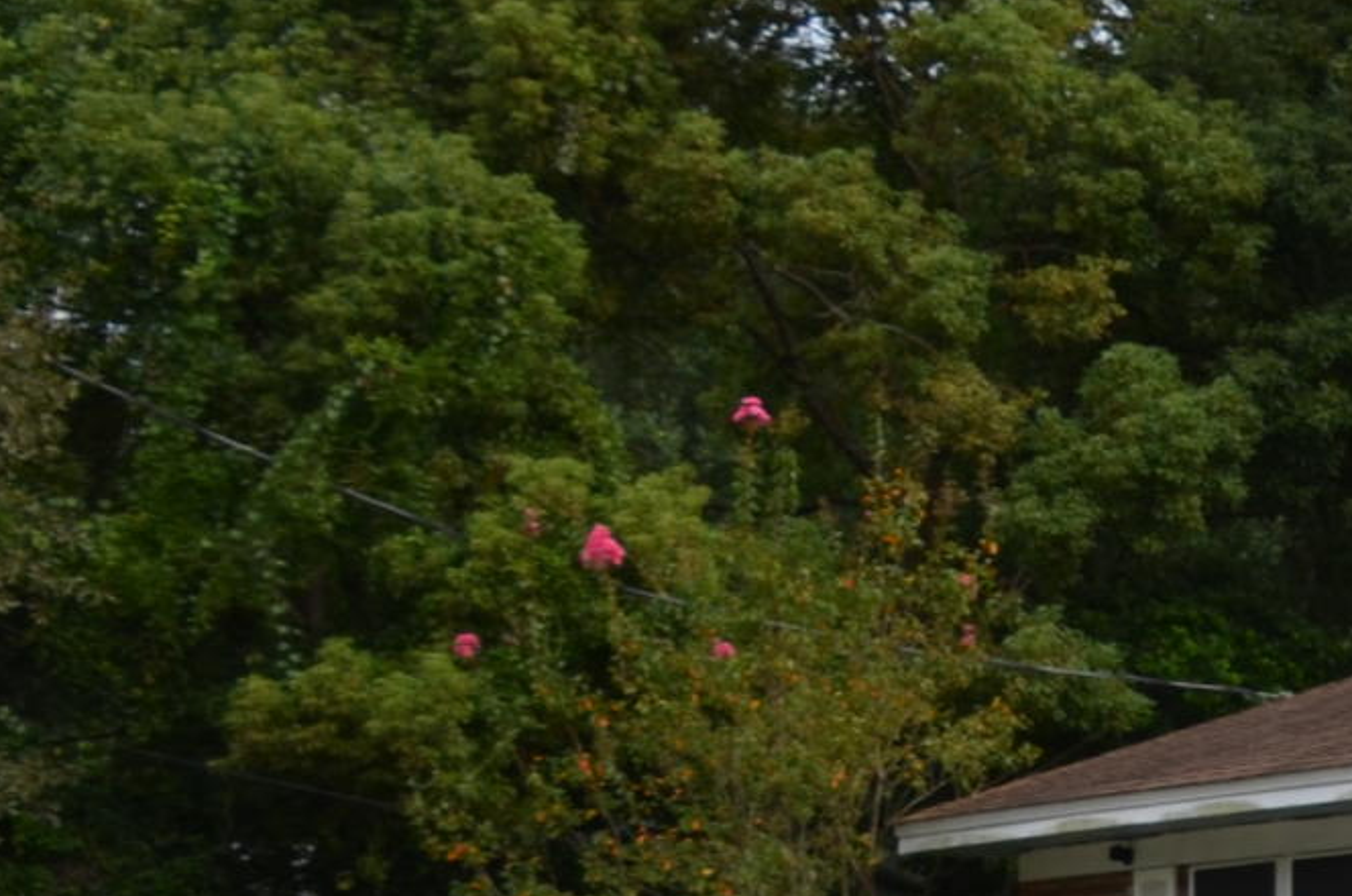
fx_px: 5332
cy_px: 535
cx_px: 3046
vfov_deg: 9.6
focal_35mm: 142
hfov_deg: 12.1
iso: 100
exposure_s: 1/250
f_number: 7.1
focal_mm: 21
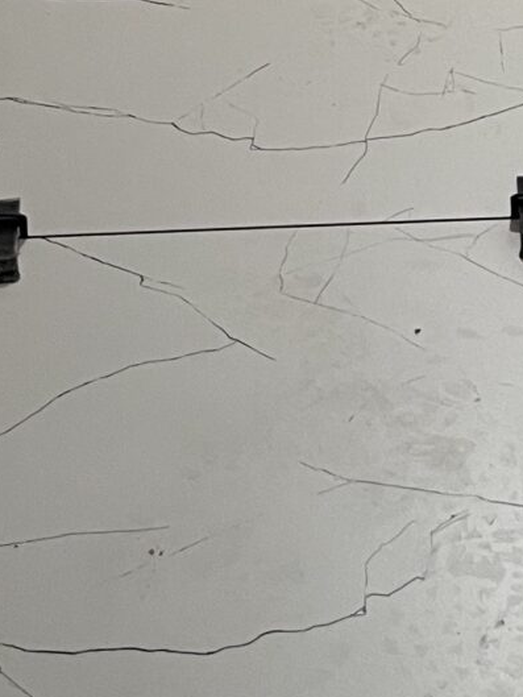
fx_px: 2437
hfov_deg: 12.1
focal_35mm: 121
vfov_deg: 13.5
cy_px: -769
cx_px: 519
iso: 64
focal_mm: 5.1
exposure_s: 1/50
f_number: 1.6
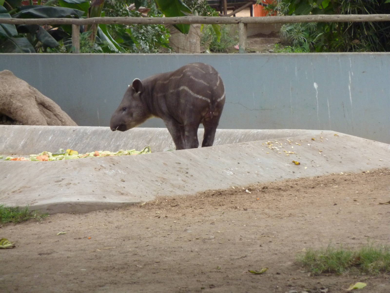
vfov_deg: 5.0
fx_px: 3380
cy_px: 146
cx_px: 195
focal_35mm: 300
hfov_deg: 6.6
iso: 320
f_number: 4.9
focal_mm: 49.2
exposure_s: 1/125
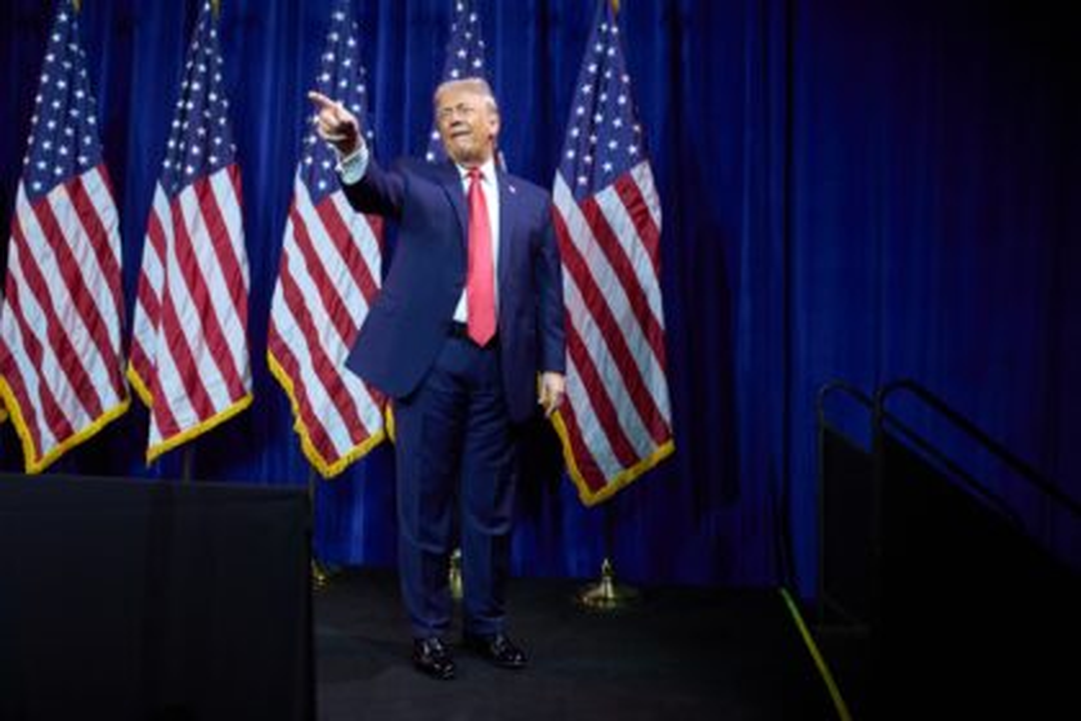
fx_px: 931
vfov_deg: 42.3
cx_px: 540
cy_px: 360
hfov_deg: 60.3
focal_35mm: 31
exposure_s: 1/250
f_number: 2.8
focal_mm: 31
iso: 1000
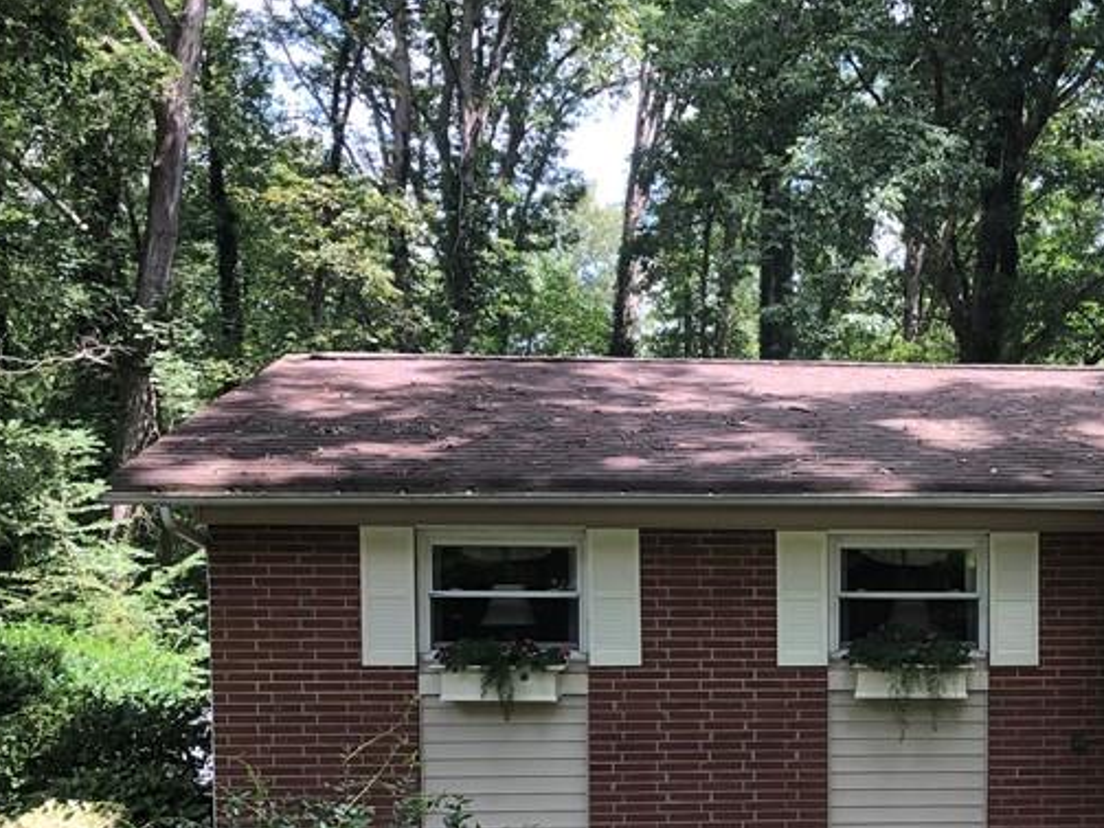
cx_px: 1025
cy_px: 694
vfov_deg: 25.1
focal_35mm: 57
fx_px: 1817
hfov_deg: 31.9
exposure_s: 1/120
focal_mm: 3.99
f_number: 1.8
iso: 32
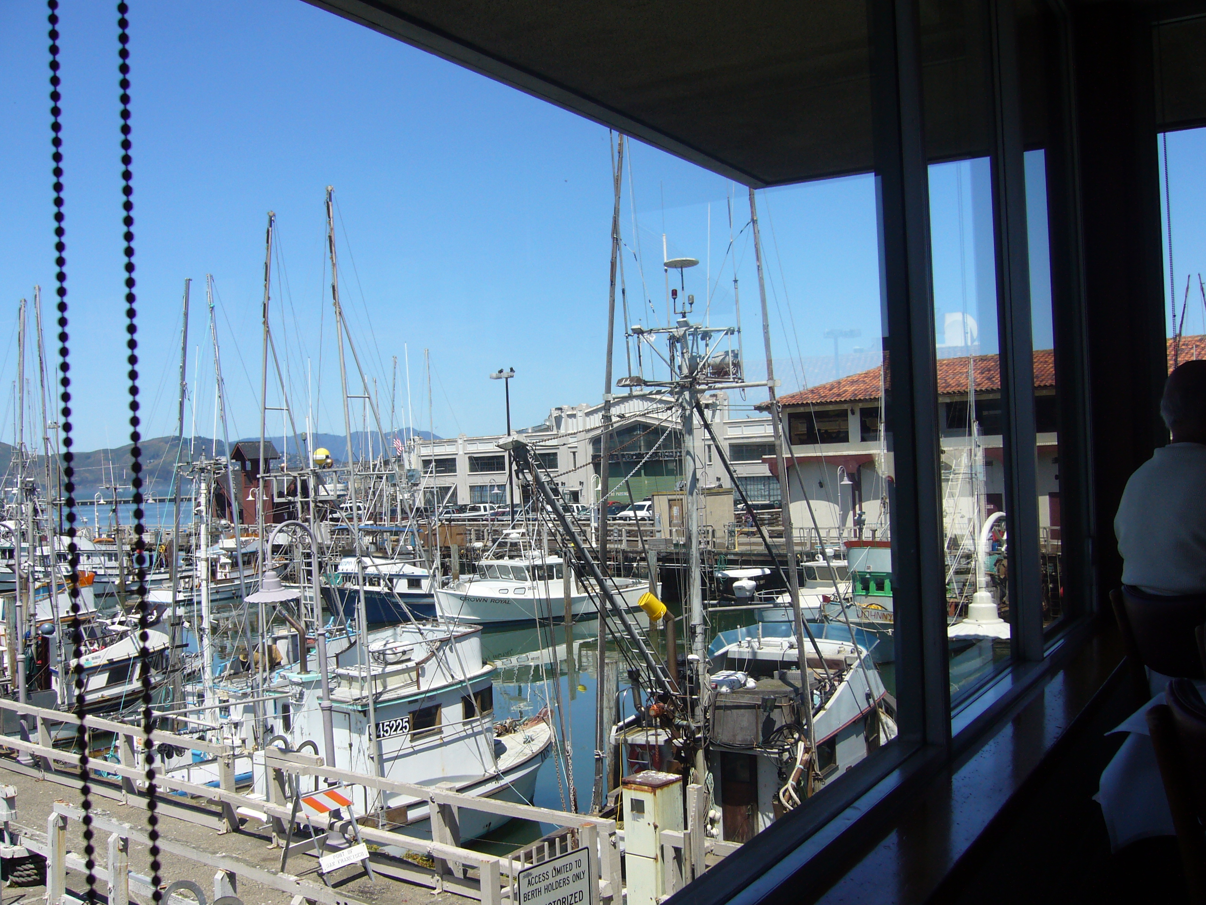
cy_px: 452
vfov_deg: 40.7
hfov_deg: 52.6
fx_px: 1219
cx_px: 603
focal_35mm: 35
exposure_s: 1/320
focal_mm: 5.8
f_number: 5.6
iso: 80
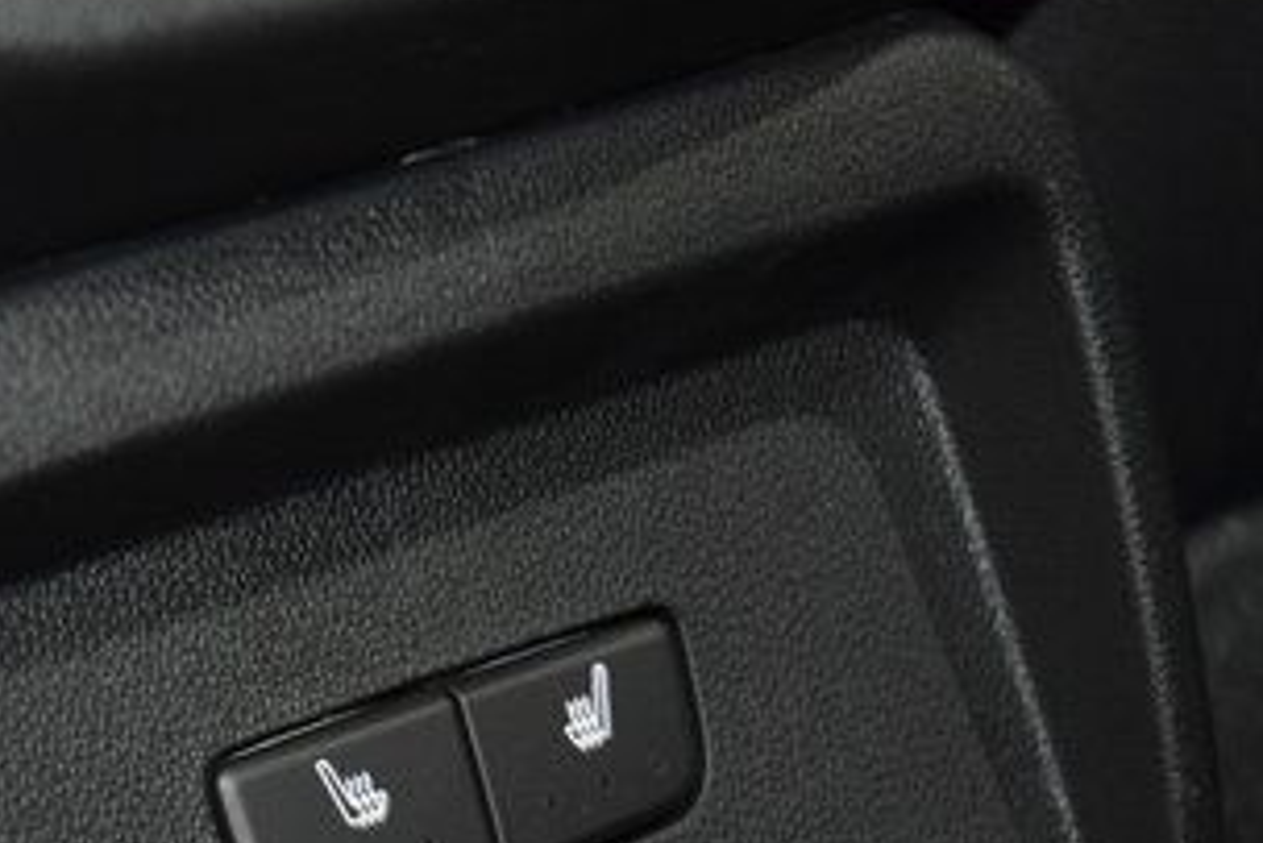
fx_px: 7757
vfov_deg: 6.2
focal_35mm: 221
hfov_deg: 9.3
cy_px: 824
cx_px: 283
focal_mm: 70
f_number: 4.5
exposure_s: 1/30
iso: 3200
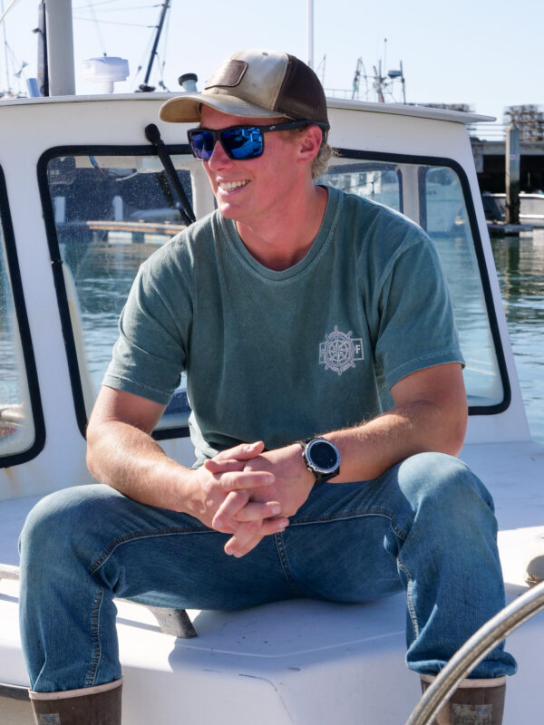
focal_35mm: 72
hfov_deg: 20.4
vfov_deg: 27.0
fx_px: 1509
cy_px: 362
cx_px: 272
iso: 200
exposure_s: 1/500
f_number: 7.1
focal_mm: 36
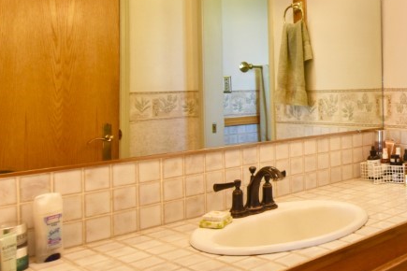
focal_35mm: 41
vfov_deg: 32.9
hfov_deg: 40.8
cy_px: 111
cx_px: 421
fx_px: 459
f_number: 5.6
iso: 400
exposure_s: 1/125
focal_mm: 11.5
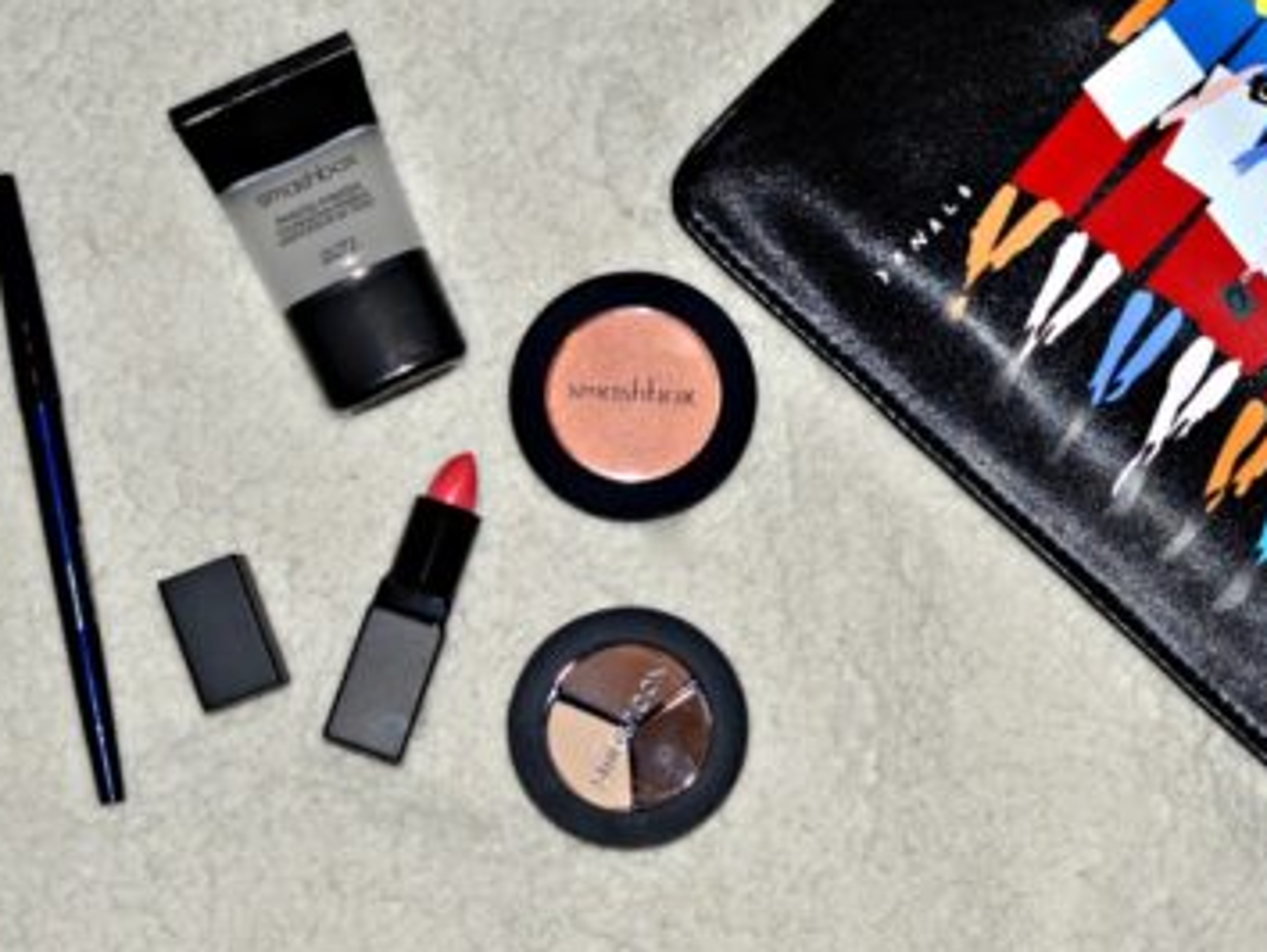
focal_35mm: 122
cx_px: 848
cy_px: 363
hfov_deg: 16.1
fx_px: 4468
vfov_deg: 12.2
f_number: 5.6
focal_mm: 50
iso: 200
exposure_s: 1/125
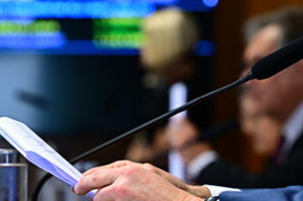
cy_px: 95
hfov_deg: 10.5
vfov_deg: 6.9
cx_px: 177
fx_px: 1655
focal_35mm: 197
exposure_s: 1/50
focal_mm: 70
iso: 400
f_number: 2.8
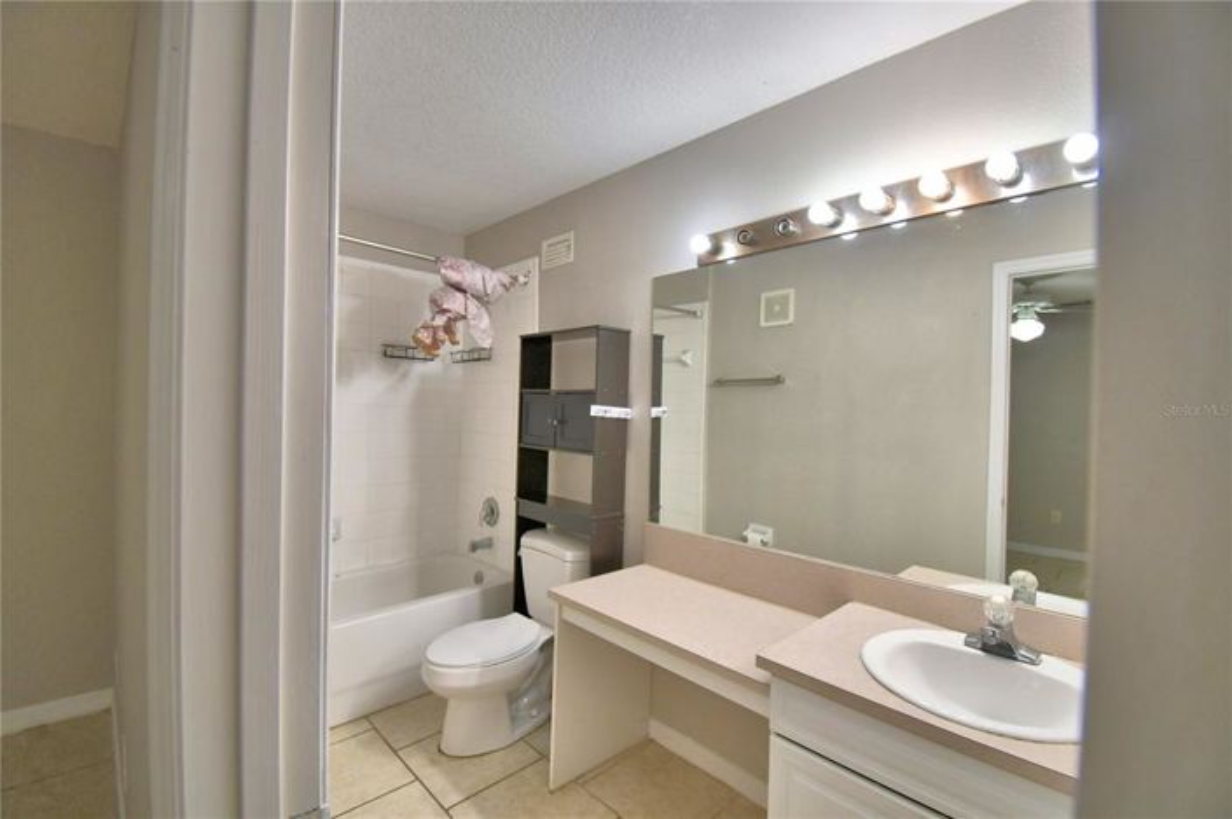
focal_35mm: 15
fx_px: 513
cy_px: 410
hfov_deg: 100.4
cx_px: 616
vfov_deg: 77.2
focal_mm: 10
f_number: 4.5
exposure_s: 1/125
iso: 360
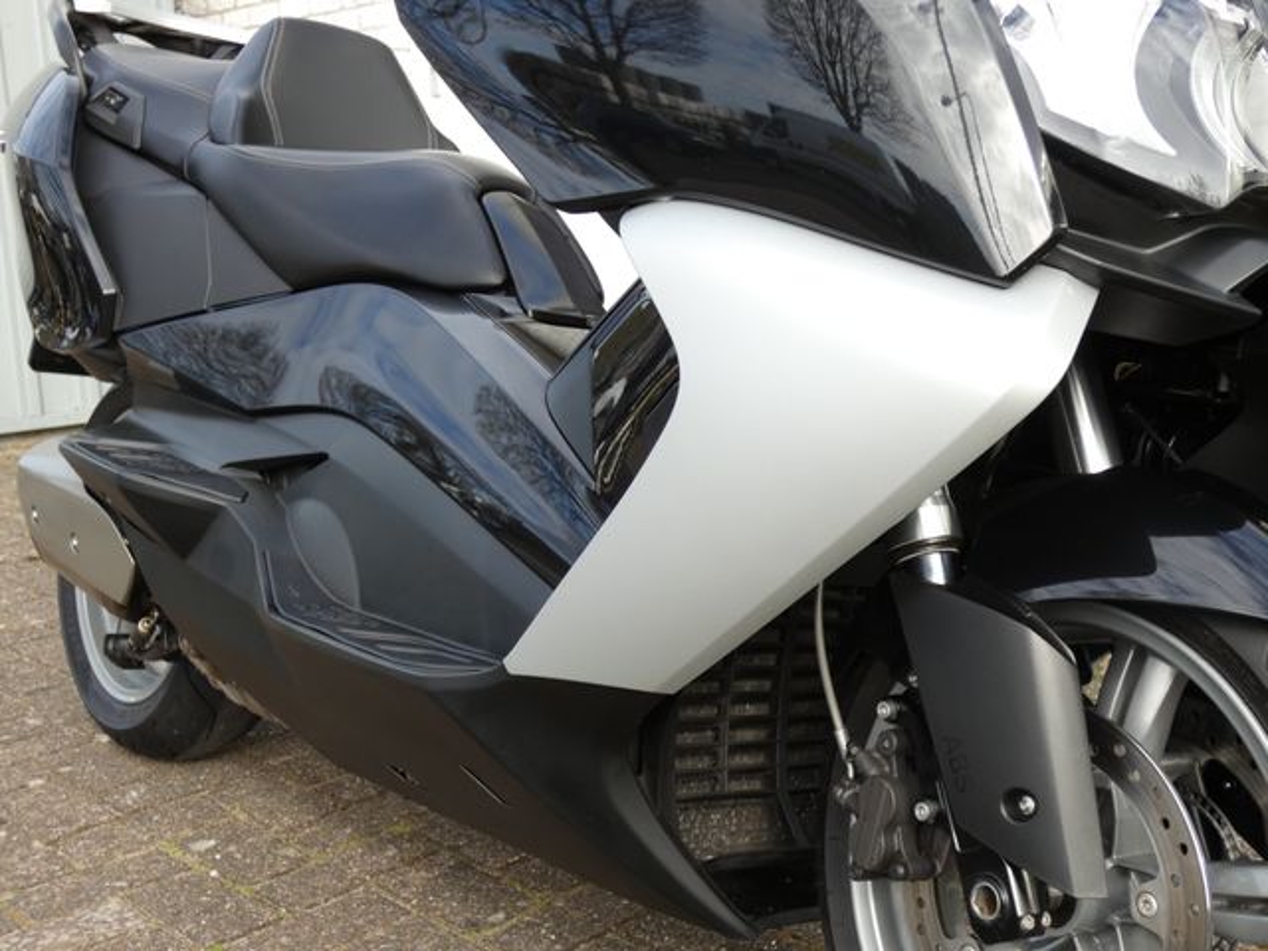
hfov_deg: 39.7
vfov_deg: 30.3
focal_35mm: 48
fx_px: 1758
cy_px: 476
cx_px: 634
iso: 80
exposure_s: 1/200
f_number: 3.8
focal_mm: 8.6
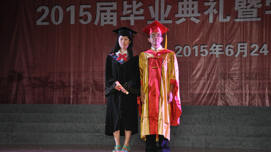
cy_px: 72
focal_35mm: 79
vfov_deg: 15.3
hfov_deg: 26.9
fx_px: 568
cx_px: 136
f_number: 5
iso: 800
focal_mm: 50
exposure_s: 1/60
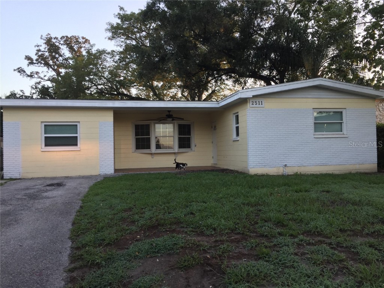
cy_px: 144
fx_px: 322
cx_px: 192
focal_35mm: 29
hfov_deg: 61.7
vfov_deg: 48.2
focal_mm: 4.15
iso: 32
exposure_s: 1/60
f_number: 2.2
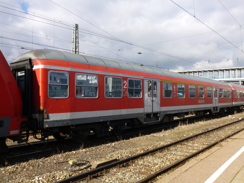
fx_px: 226
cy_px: 92
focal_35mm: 32
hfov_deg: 56.8
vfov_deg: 44.2
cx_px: 122
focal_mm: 5.7
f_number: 2.9
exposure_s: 1/800
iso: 100
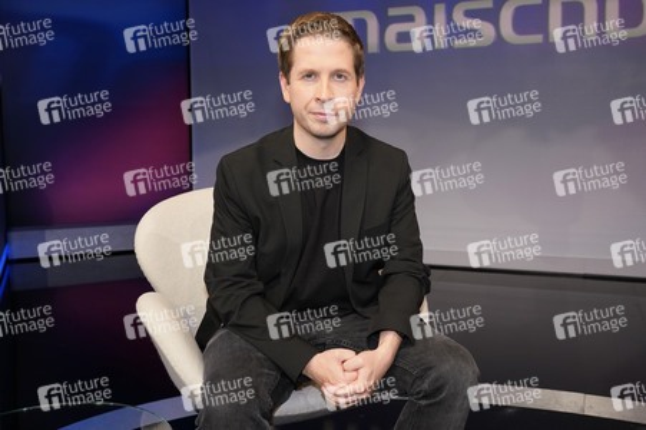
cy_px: 215
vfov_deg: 42.3
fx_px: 556
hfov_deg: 60.3
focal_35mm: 31
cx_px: 323
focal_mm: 31
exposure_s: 1/125
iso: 2000
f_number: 5.6
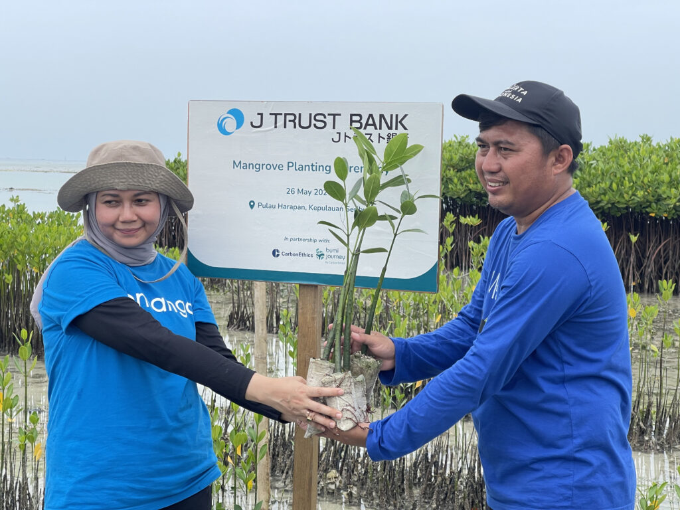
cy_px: 255
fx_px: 1257
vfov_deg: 22.9
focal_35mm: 64
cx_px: 340
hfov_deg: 30.3
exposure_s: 1/840
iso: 20
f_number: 2.2
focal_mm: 7.5
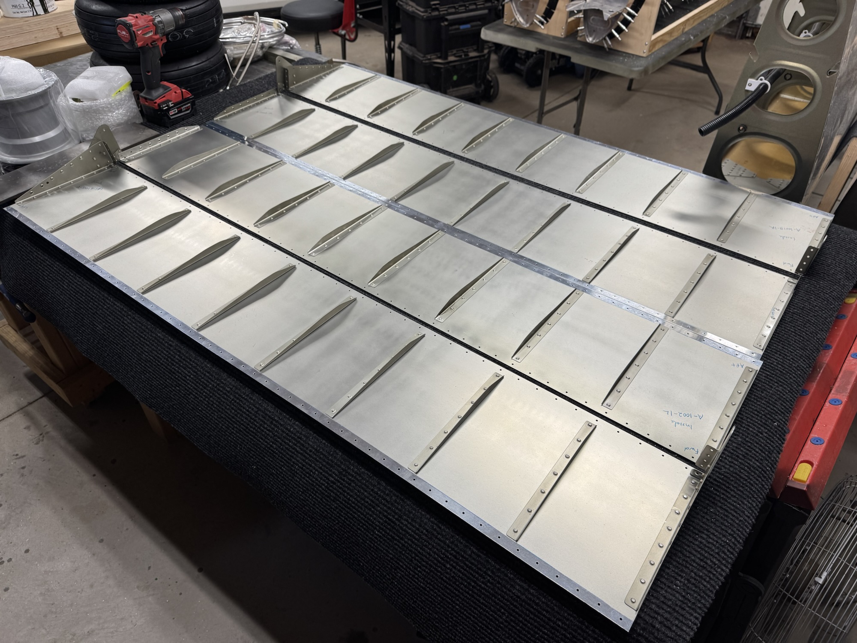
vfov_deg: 56.8
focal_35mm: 24
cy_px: 322
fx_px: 594
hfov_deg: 71.6
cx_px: 428
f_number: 1.78
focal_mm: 6.76
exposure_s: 1/120
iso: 64
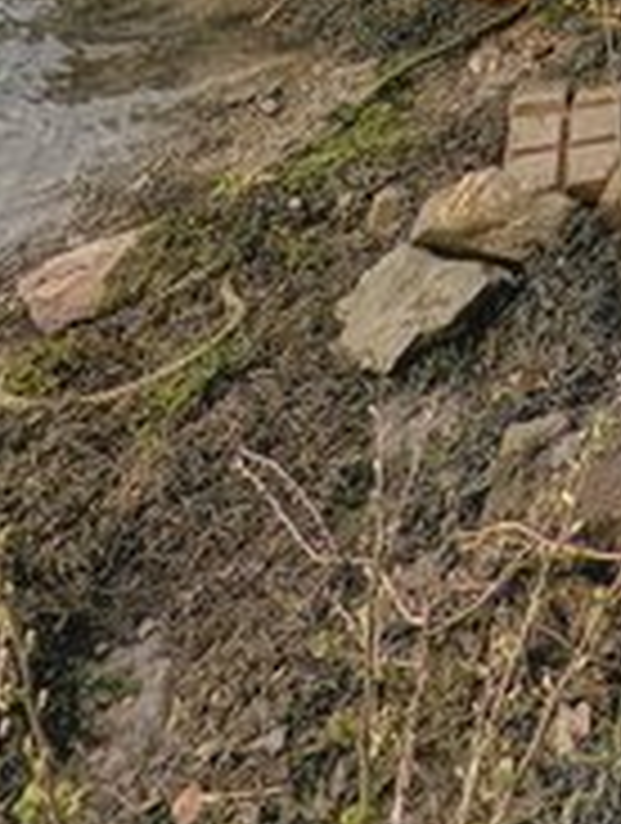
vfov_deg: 20.0
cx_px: 986
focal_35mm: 62
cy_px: -745
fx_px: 1478
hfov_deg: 19.8
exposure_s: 1/912
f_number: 2.2
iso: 48
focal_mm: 2.35
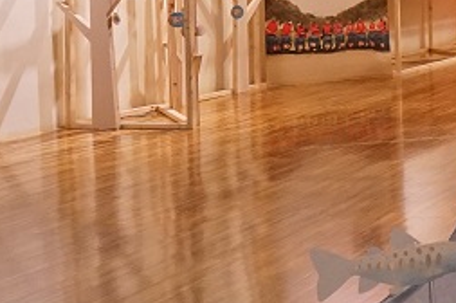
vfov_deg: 17.5
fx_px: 961
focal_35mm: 76
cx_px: 867
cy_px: 2
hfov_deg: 18.9
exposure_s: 1/40
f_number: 5.6
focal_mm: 16
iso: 3200
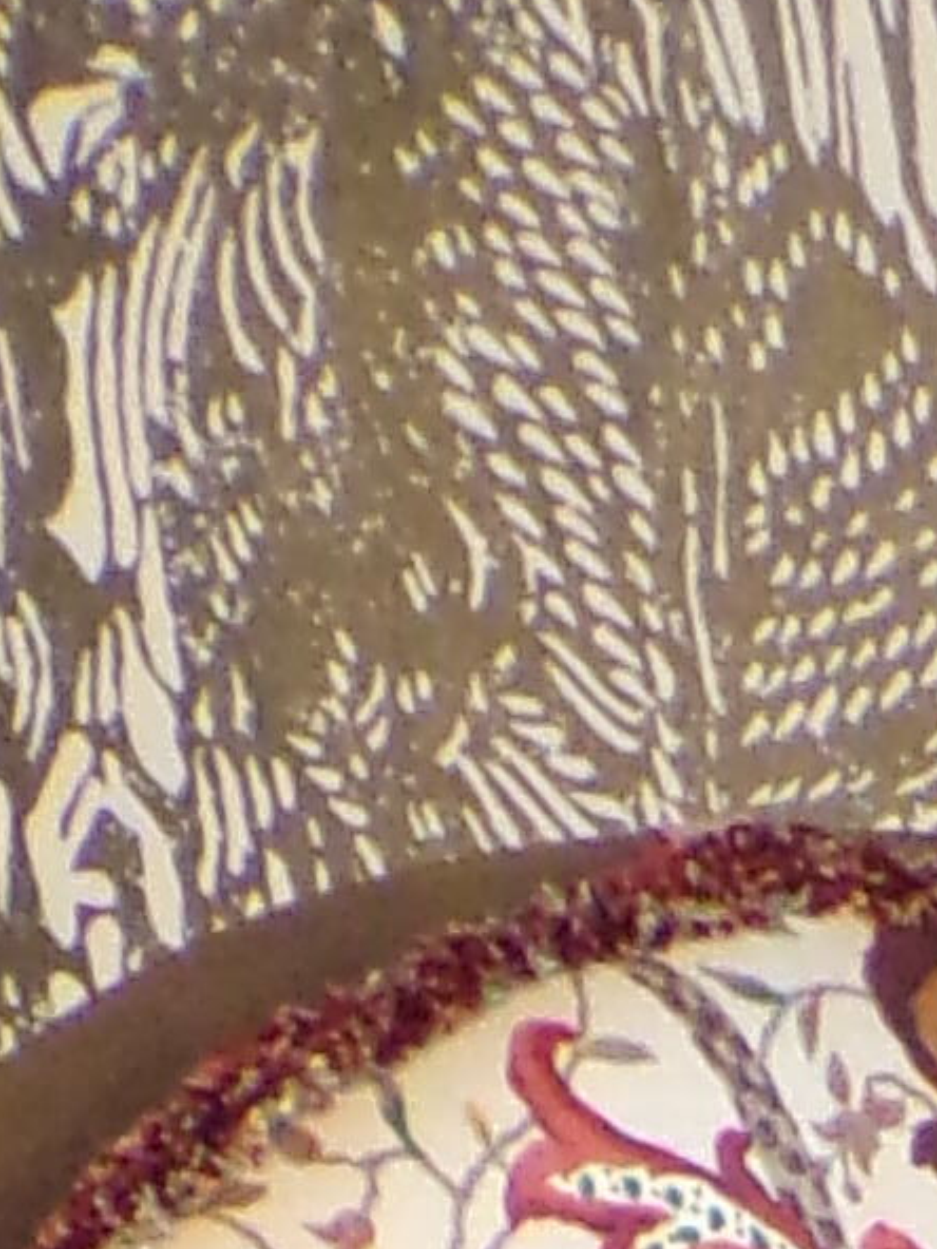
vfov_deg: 7.4
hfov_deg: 6.4
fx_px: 7868
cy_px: 4426
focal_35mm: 218
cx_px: 2520
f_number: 3.1
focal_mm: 5
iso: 300
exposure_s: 1/17
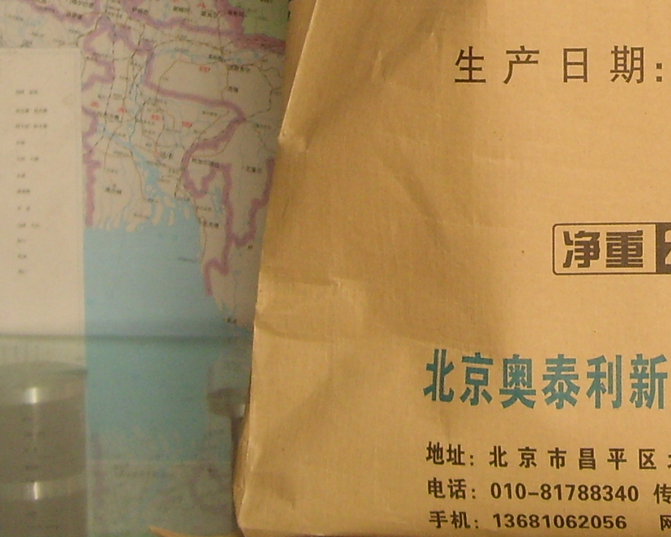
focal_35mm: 107
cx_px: 709
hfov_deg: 17.4
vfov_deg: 14.1
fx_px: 2124
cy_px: -67
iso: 50
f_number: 2.8
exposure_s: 1/80
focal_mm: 5.8
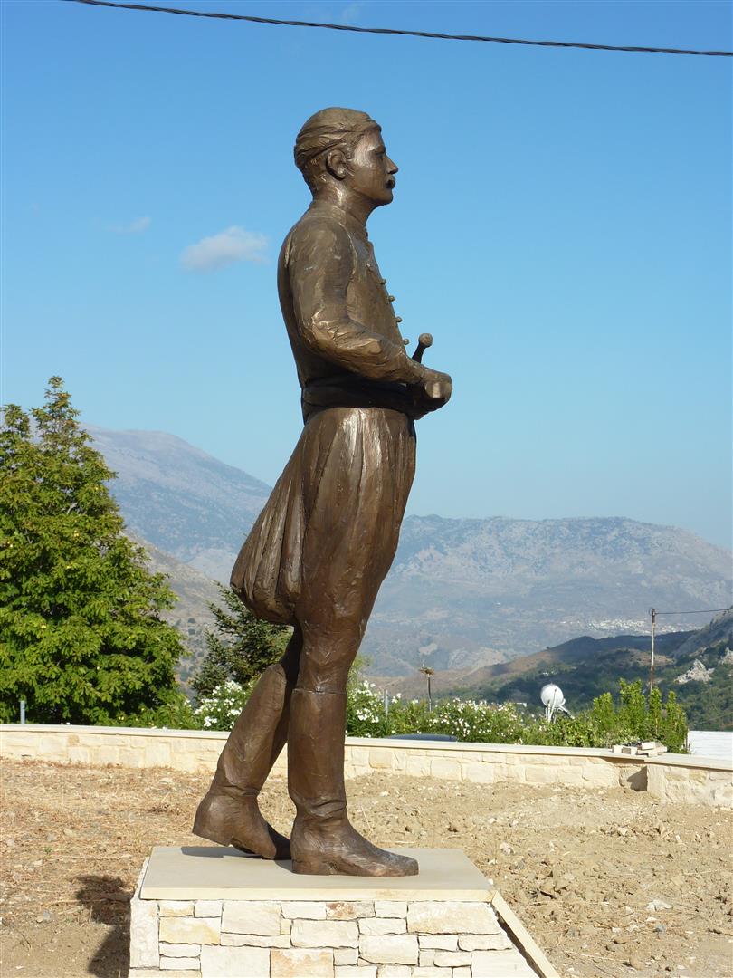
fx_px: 2202
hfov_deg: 18.9
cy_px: 489
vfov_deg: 25.0
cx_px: 366
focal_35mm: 78
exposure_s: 1/500
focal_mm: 12.8
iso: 80
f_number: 5
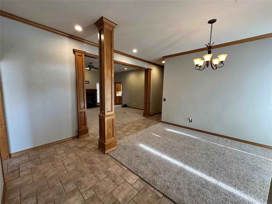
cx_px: 136
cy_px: 102
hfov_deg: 102.1
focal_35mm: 14
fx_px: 110
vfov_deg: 85.7
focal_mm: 2.22
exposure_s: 1/60
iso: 200
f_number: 2.2
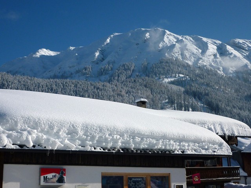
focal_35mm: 51
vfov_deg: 28.6
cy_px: 94
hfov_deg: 37.5
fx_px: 370
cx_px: 126
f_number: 8
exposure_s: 1/500
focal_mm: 5.9
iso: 80
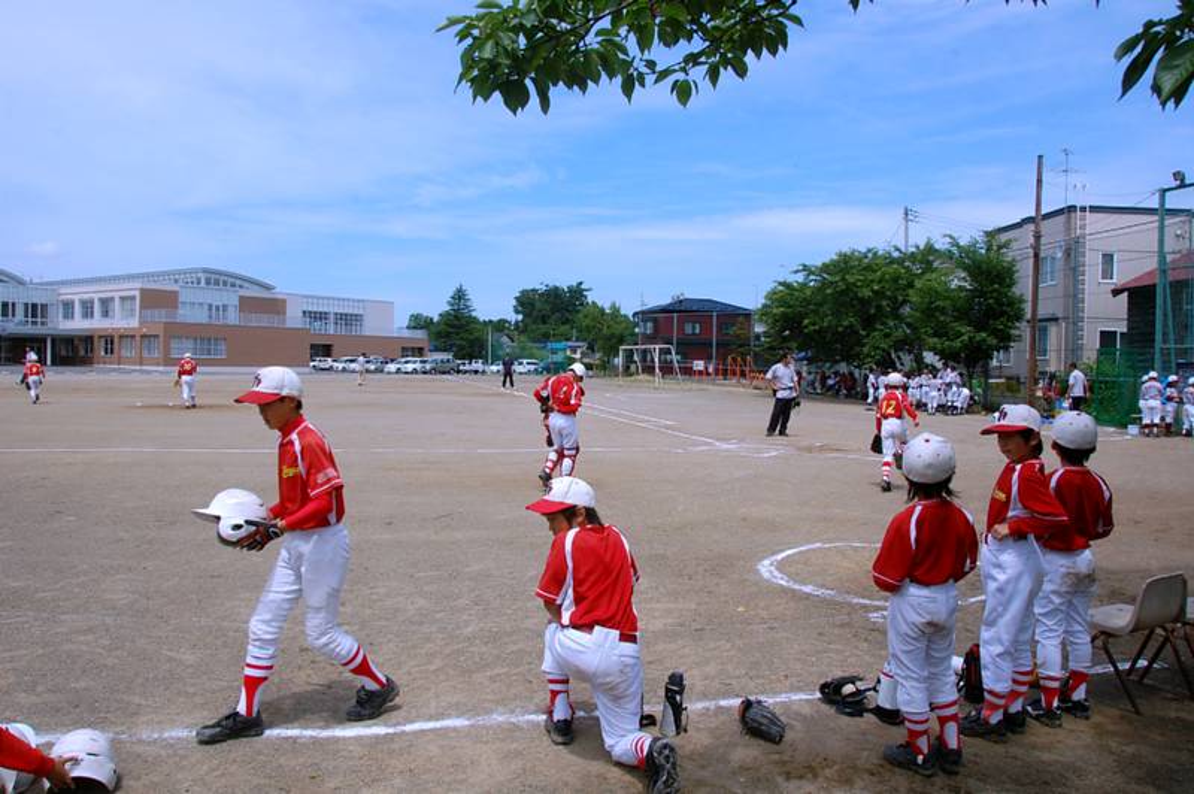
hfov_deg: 67.4
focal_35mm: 27
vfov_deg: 47.9
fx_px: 895
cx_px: 597
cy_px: 397
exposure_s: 1/250
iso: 200
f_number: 10
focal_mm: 18
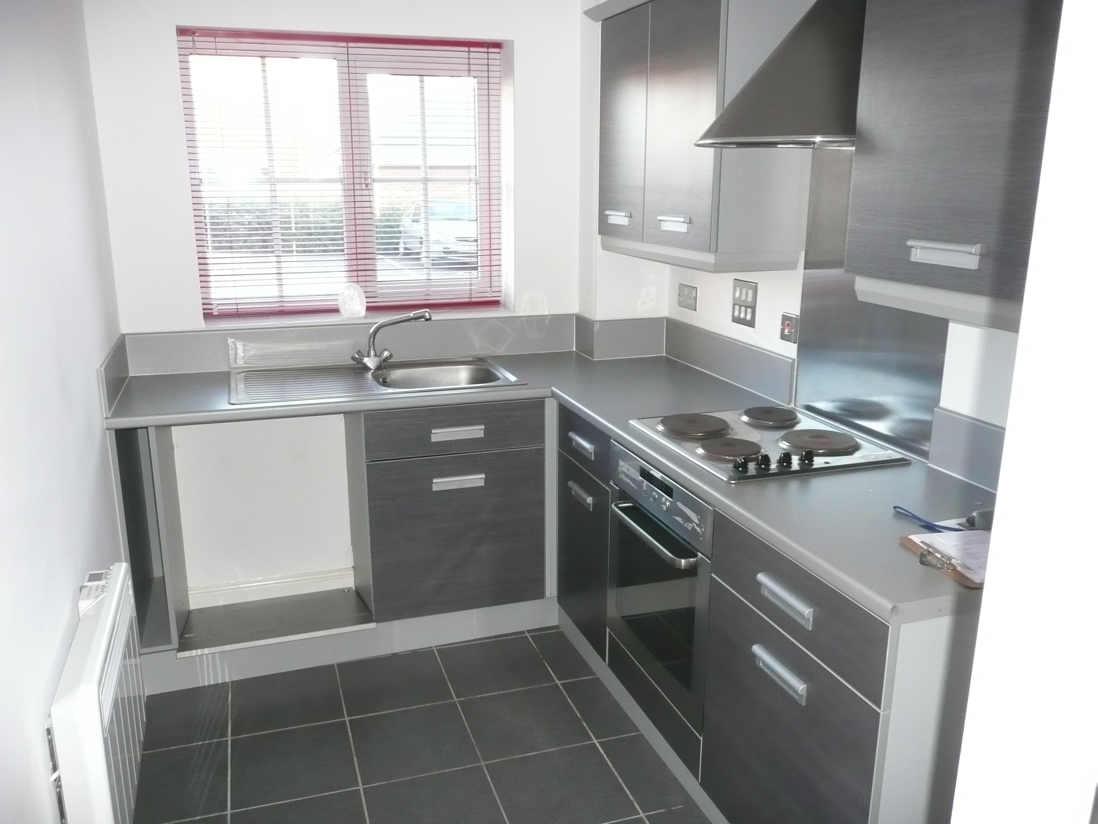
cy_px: 412
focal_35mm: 28
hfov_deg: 63.4
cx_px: 549
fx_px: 888
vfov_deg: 49.7
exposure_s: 1/30
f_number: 3.3
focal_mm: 4.6
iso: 320
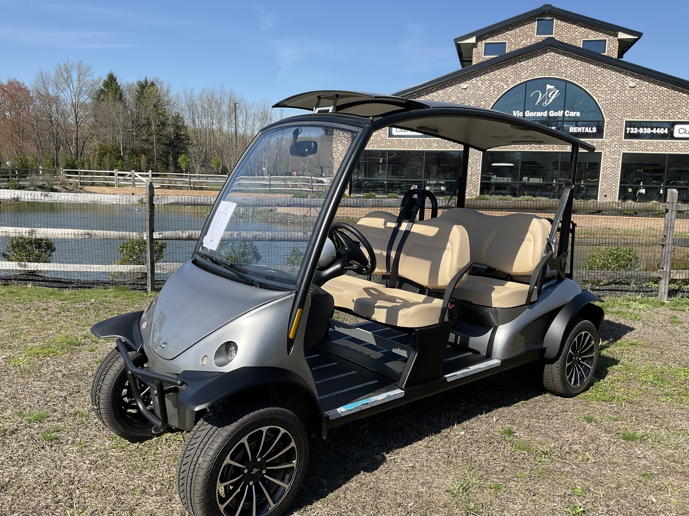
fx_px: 577
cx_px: 344
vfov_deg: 48.2
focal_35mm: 29
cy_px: 258
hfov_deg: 61.7
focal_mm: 3
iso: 16
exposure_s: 1/1490
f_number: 1.8
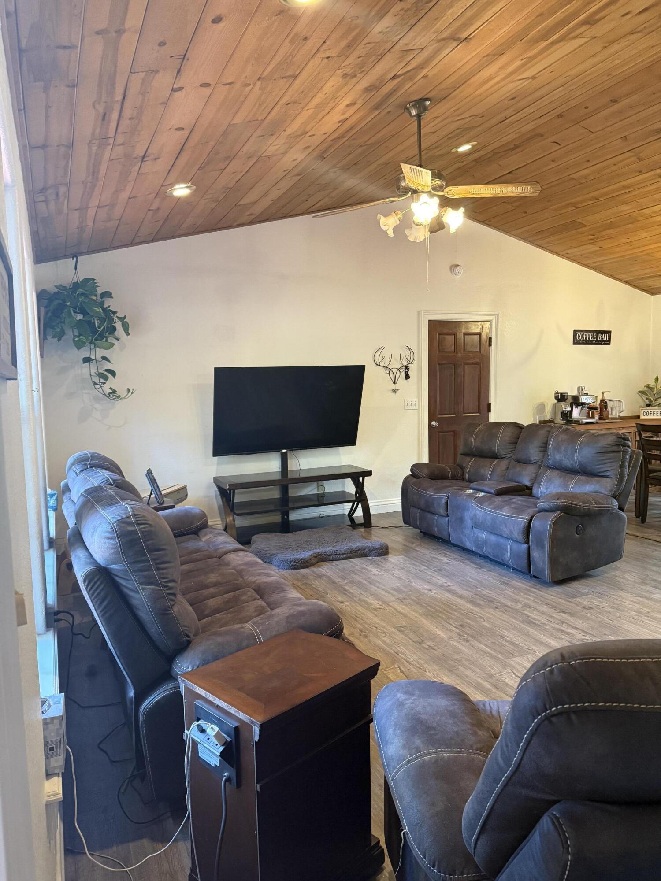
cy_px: 440
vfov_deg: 71.6
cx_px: 330
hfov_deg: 56.8
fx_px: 611
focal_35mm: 24
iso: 500
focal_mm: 6.76
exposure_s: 1/60
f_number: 1.78
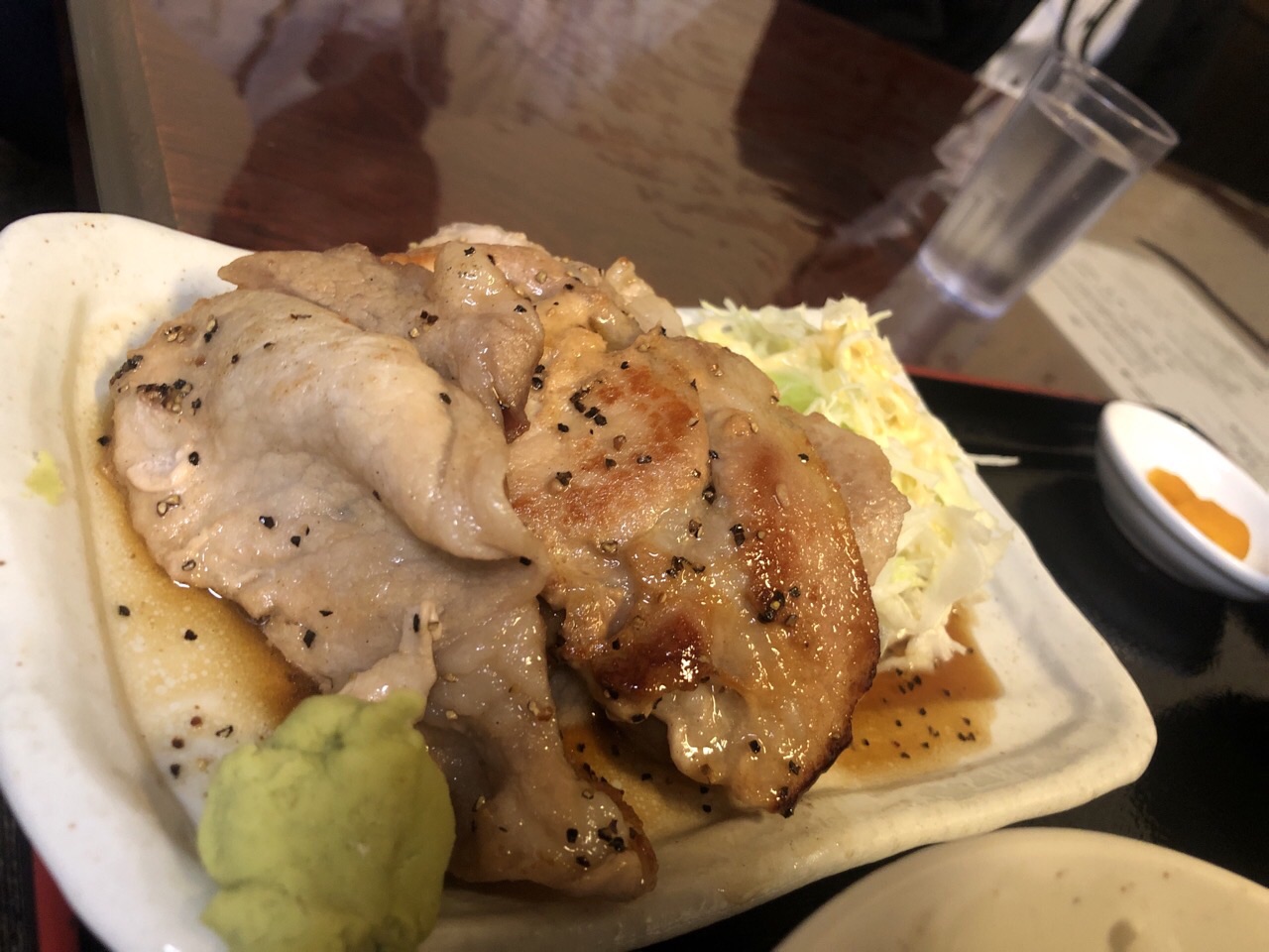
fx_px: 1026
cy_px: 476
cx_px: 634
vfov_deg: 49.7
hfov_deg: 63.4
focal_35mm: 28
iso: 100
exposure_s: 1/10
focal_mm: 3.99
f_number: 1.8
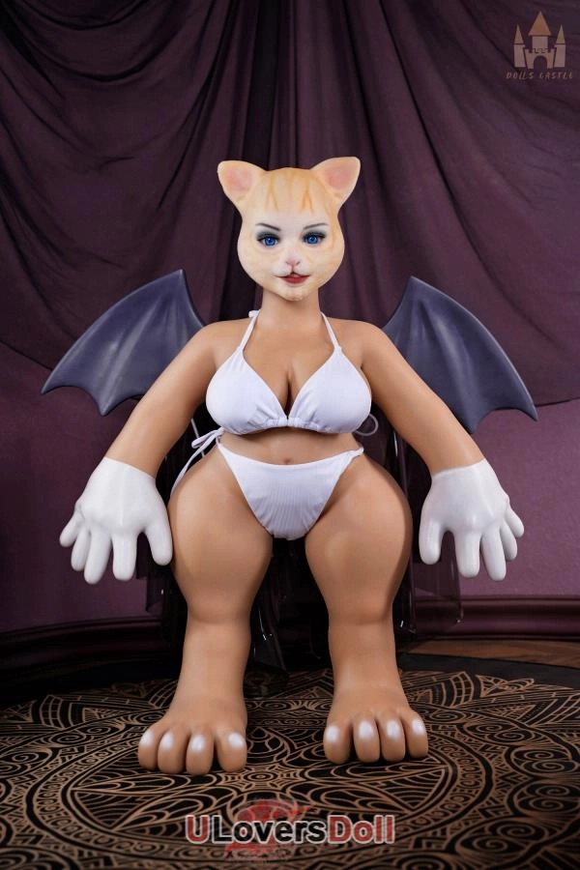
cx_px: 290
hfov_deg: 27.5
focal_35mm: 49
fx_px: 1184
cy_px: 435
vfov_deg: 40.3
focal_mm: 49
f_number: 3.2
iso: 80
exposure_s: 1/50
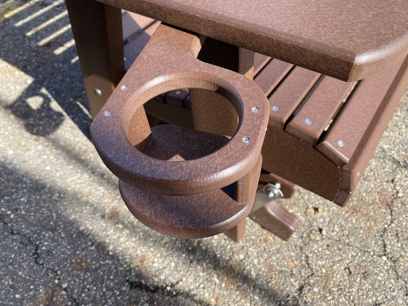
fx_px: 306
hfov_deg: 67.3
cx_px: 204
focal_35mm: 26
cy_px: 153
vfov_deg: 53.1
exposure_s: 1/799
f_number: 1.8
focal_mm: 4.25
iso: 32
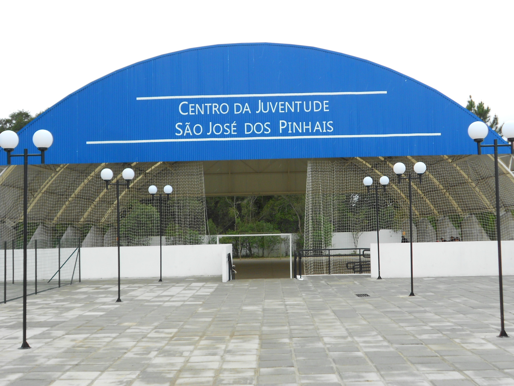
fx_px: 728
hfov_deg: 38.9
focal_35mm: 49
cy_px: 193
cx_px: 257
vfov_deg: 29.7
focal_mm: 8.8
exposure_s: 1/100
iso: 80
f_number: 4.5
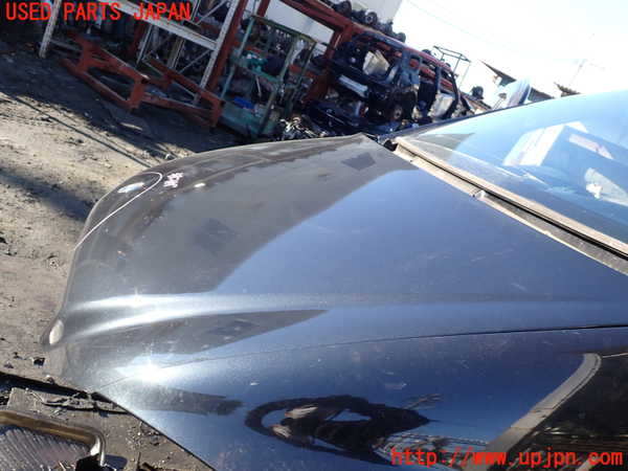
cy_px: 236
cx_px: 314
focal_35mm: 30
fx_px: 544
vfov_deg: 46.8
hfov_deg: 60.0
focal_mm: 5.4
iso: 100
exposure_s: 1/250
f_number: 3.2
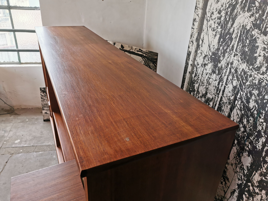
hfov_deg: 65.3
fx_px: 209
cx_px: 134
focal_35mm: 27
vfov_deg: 51.4
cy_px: 100
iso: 125
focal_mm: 5.56
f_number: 1.6
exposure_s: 1/120
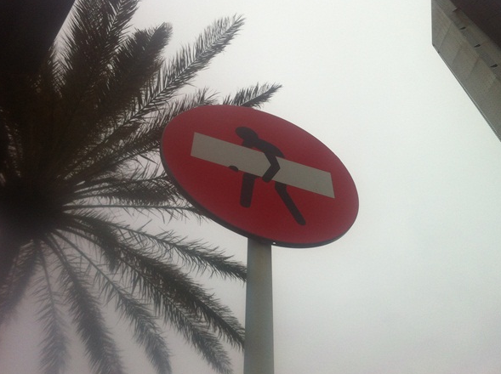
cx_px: 251
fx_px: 549
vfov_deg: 37.6
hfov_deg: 49.0
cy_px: 181
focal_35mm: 38
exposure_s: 1/511
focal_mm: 3.85
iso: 80
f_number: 2.8
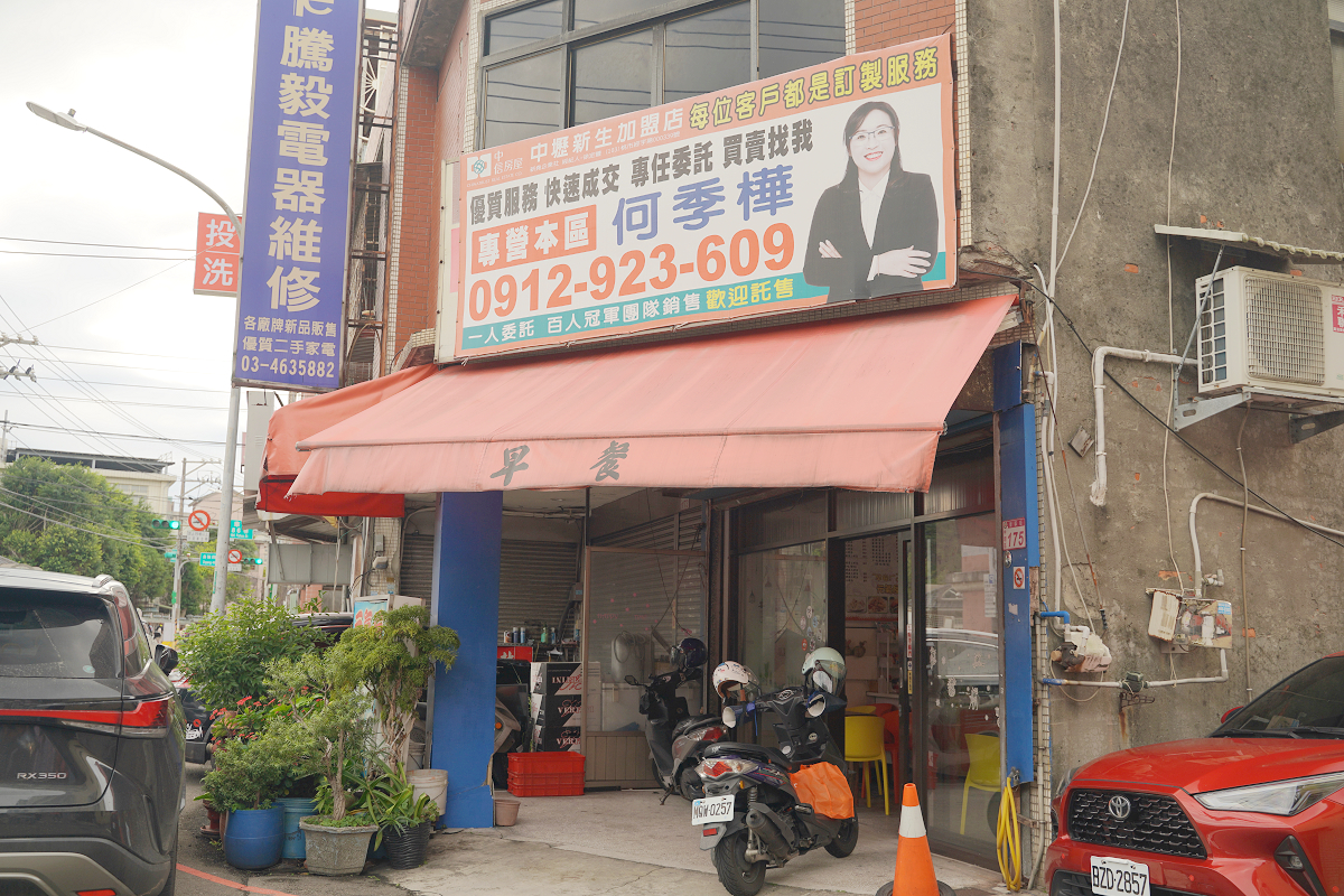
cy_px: 448
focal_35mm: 33
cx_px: 672
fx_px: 1232
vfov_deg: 40.0
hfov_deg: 57.2
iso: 100
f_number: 4
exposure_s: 1/200
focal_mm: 33
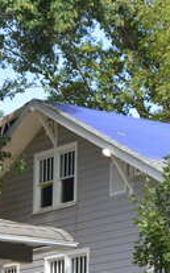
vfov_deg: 11.7
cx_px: 138
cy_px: 266
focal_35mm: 177
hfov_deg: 7.4
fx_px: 1315
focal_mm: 30
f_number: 7.1
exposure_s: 1/200
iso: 100
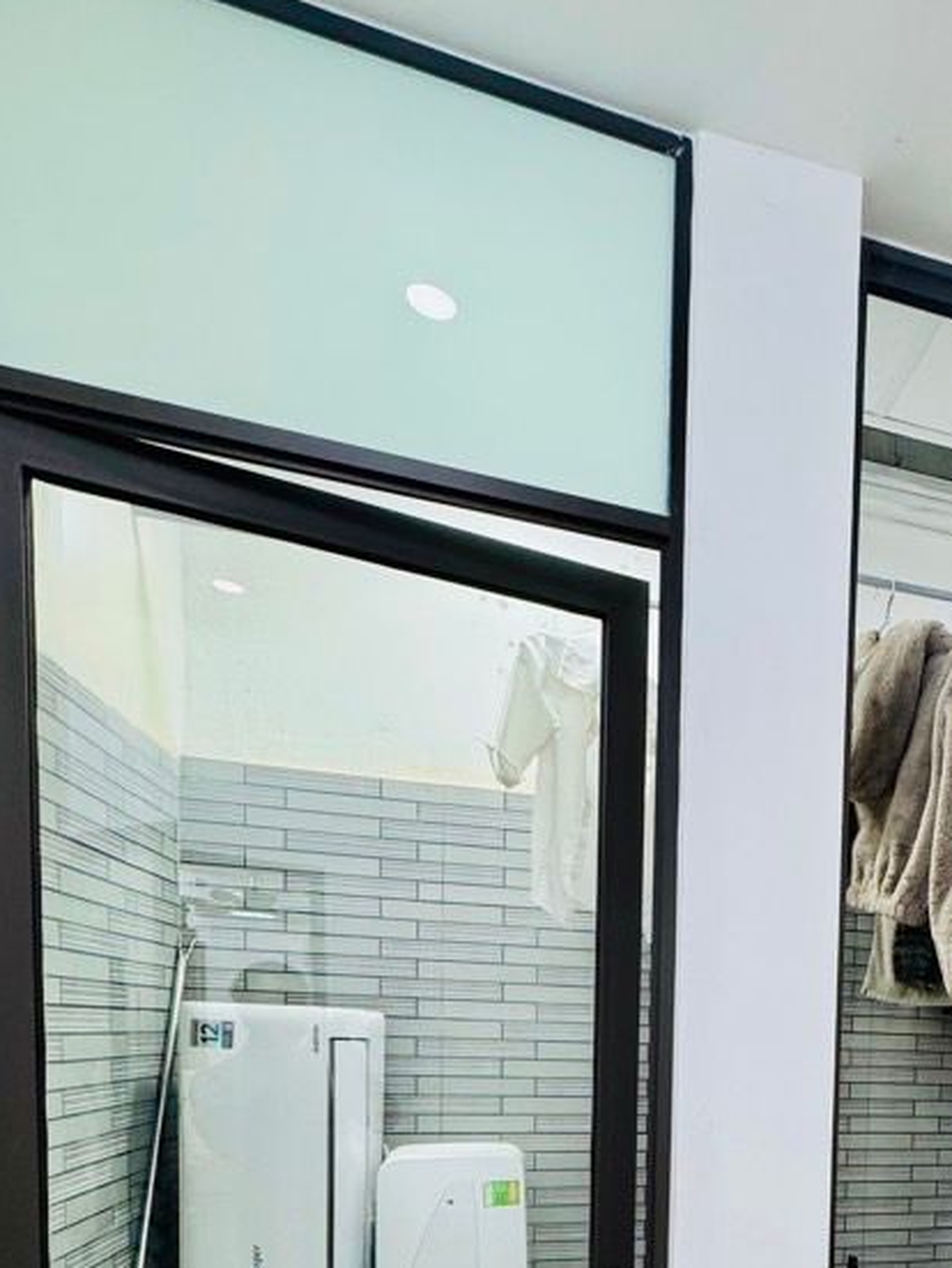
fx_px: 952
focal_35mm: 26
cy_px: 1098
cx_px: 839
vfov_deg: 59.2
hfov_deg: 48.1
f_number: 2.2
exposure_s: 1/100
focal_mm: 2.22
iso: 200
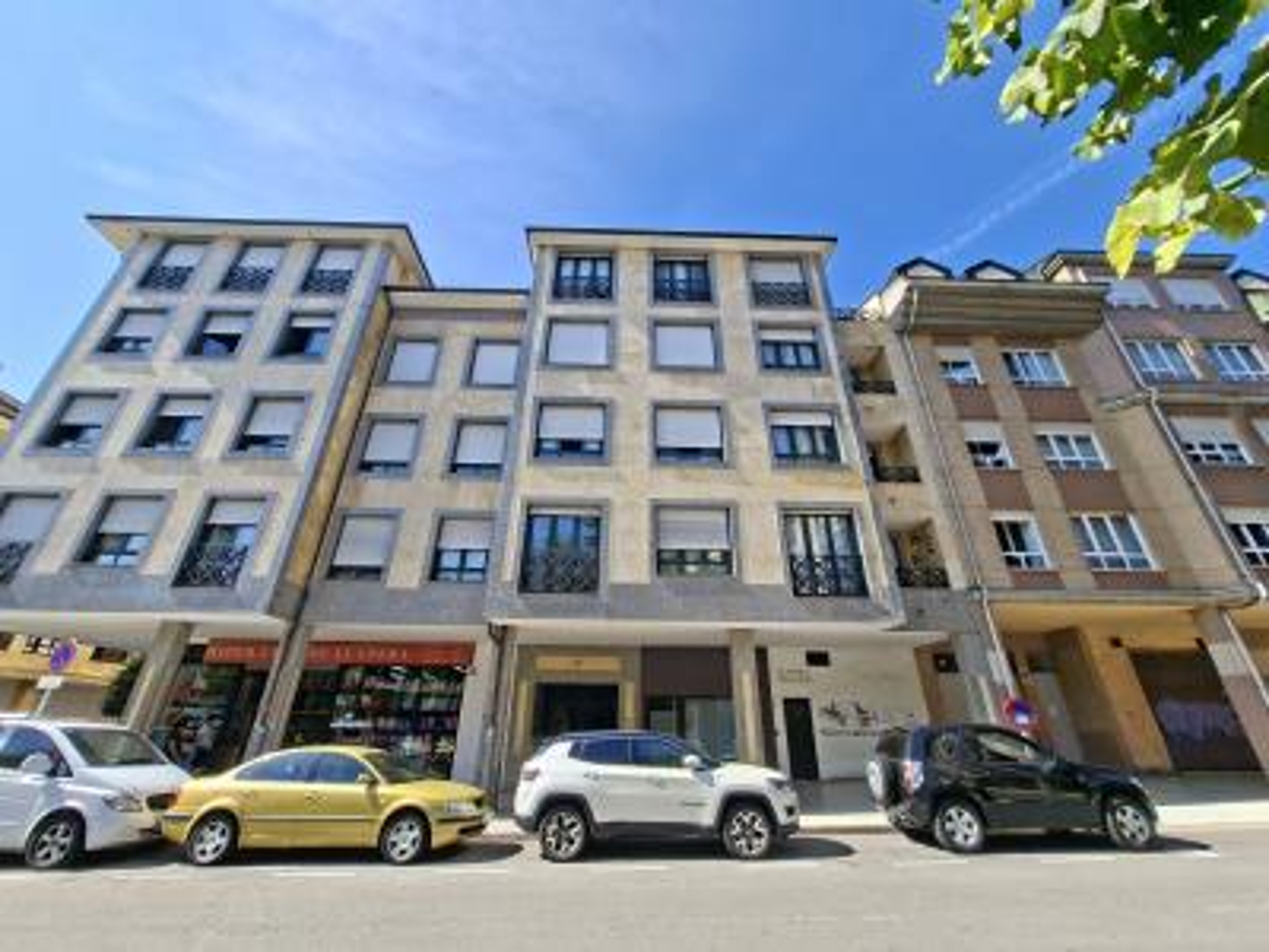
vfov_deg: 89.9
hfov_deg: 106.2
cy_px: 476
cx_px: 634
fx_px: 477
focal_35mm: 13
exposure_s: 1/920
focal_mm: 1.74
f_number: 2.2
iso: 40
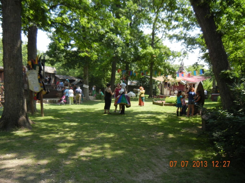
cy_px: 92
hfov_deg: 60.0
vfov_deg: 46.8
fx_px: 212
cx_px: 122
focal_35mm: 30
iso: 160
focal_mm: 5.4
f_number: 3.5
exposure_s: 1/359
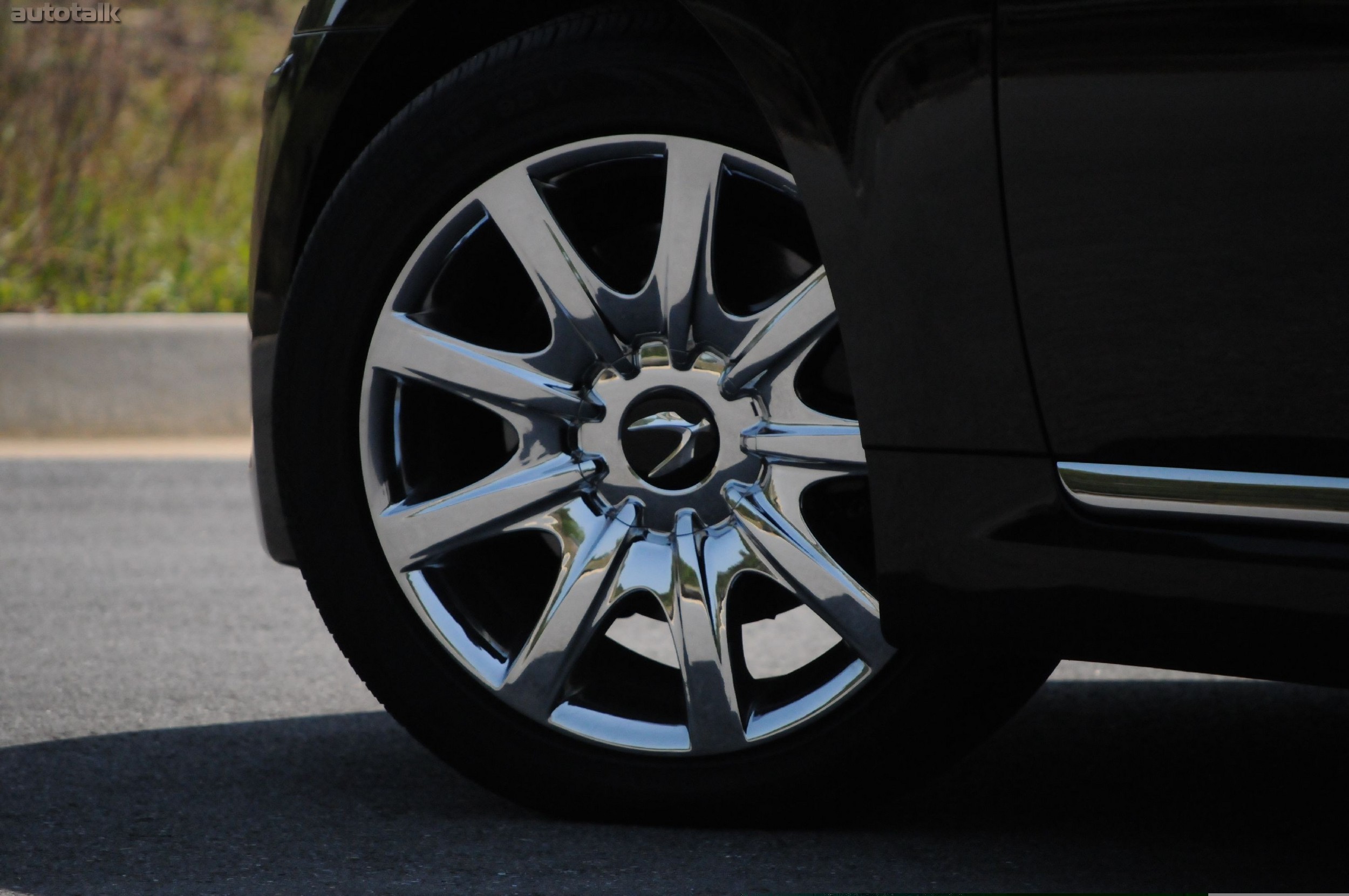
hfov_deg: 8.3
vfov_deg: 5.5
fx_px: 9264
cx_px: 674
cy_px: 448
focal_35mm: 248
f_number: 5.6
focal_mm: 165
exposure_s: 1/8000
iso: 2000
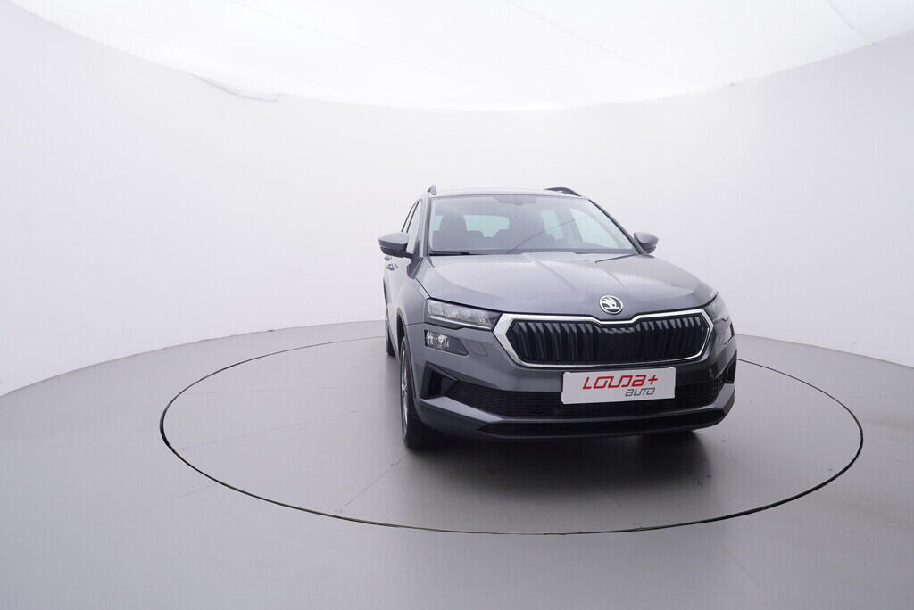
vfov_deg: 56.2
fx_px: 572
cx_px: 457
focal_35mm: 22
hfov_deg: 77.3
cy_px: 305
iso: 200
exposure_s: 1/80
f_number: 5
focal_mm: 15
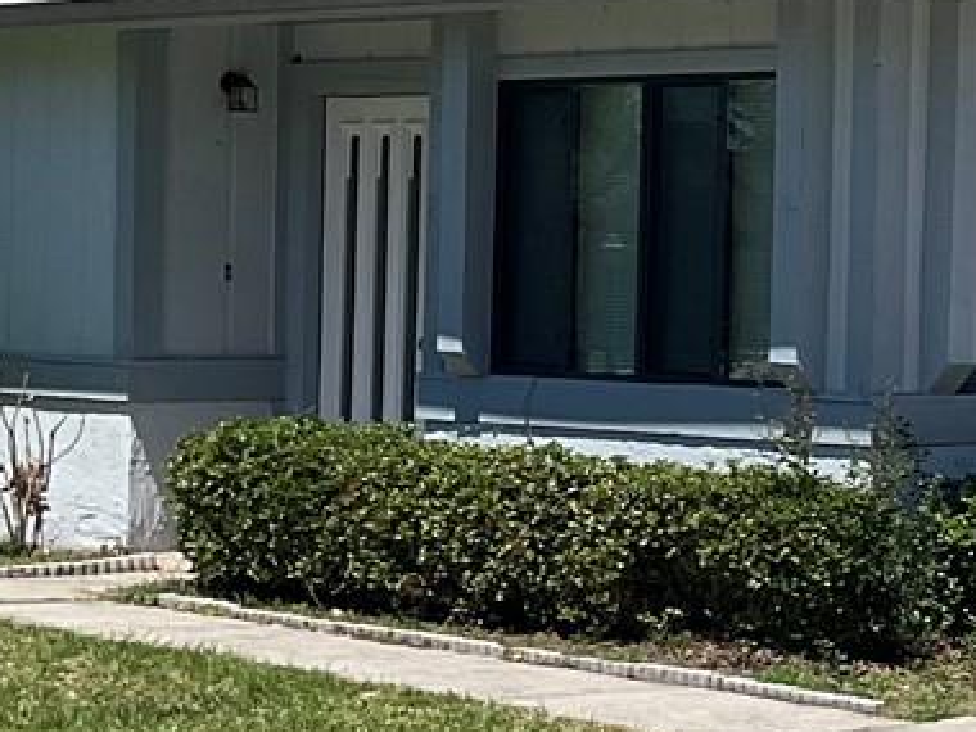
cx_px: 1346
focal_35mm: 122
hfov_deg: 15.2
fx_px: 3440
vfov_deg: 12.1
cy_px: 293
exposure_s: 1/3322
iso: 20
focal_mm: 3
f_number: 1.8
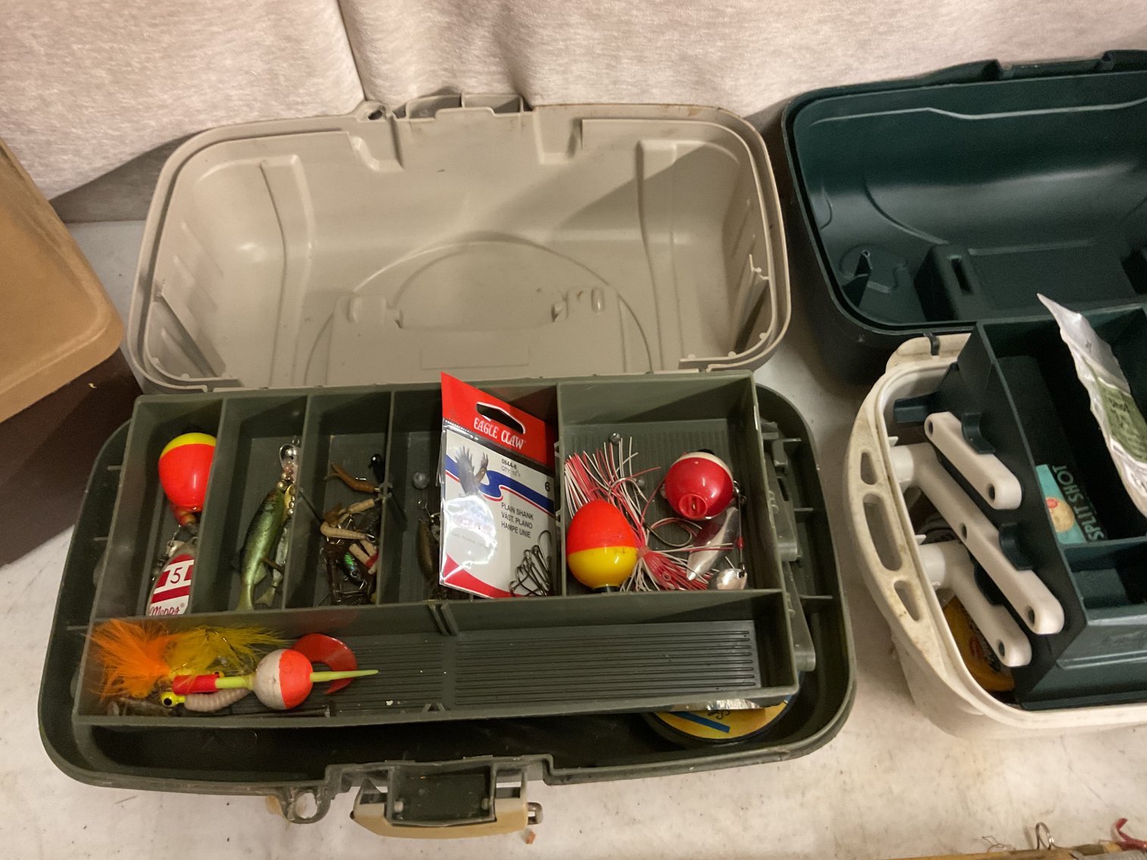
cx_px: 574
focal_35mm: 29
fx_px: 961
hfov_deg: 61.7
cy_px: 430
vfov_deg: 48.2
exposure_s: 1/30
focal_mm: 3
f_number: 1.8
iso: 320
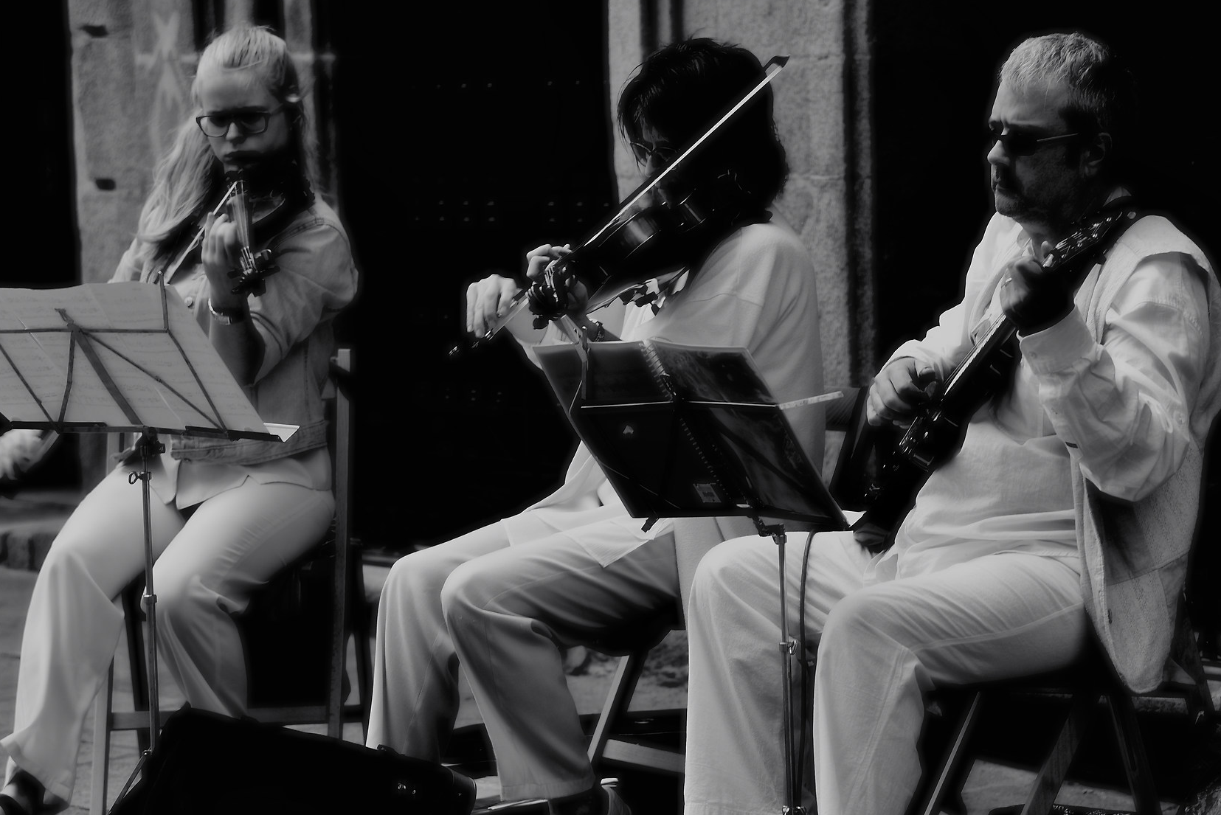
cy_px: 516
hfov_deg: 11.8
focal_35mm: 174
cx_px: 646
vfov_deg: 7.9
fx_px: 5904
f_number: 4
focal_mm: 120
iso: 125
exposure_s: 1/80
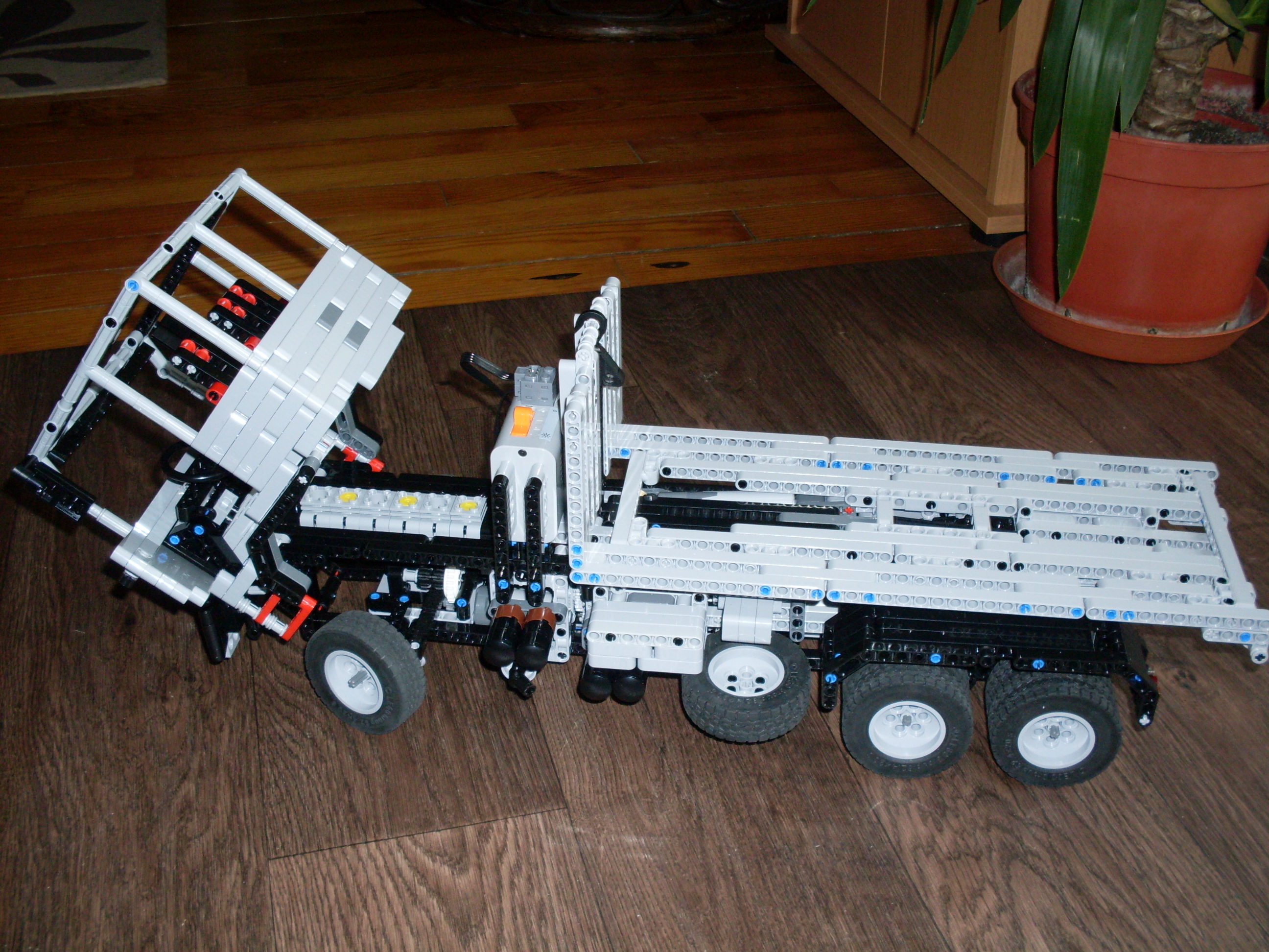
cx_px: 634
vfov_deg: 37.7
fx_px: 1393
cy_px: 476
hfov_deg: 49.0
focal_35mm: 38
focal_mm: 6.3
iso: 100
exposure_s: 1/45
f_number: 2.8
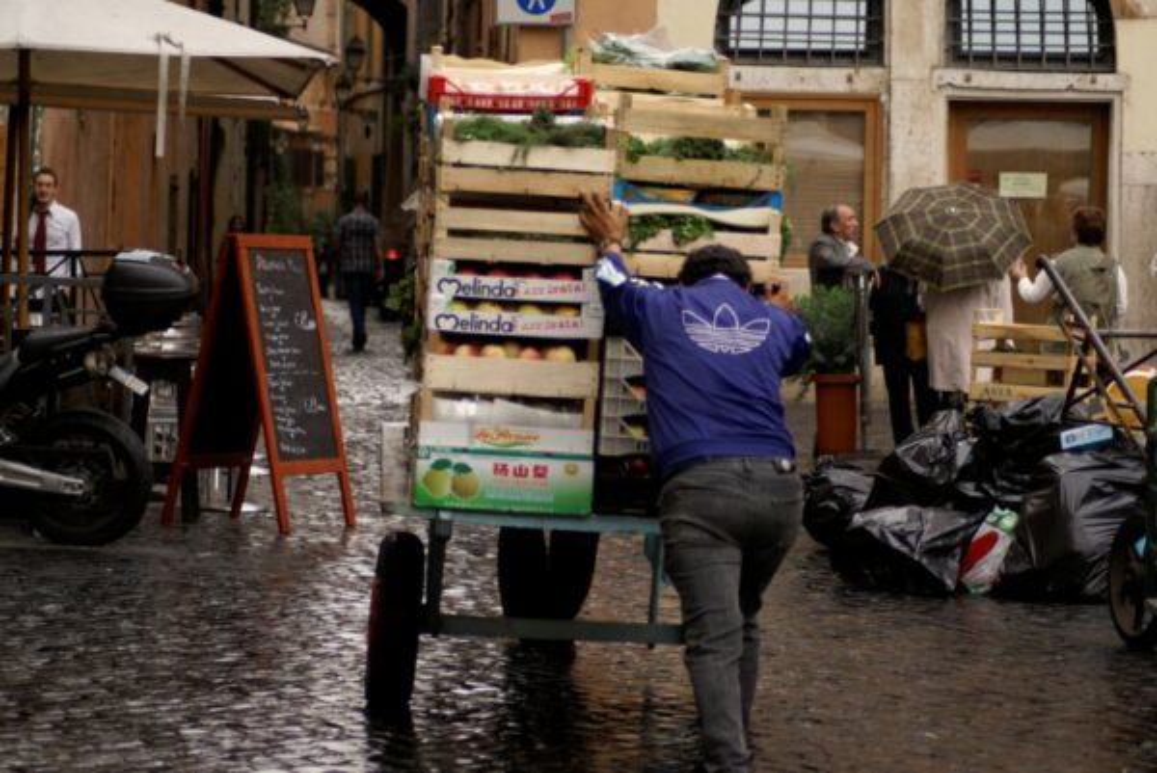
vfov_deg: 10.2
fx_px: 4342
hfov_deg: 15.2
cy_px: 386
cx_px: 578
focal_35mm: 135
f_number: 4
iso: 125
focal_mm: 90
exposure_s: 1/160
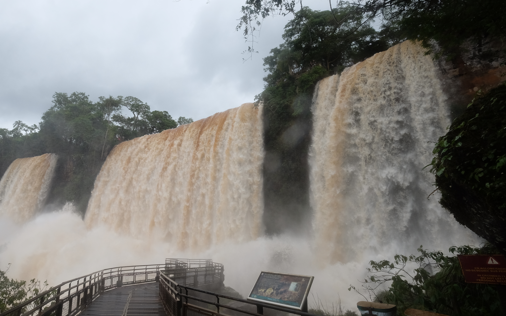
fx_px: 276
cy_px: 162
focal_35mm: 20
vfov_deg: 59.6
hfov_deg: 82.8
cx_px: 178
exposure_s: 1/420
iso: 400
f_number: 9
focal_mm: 10
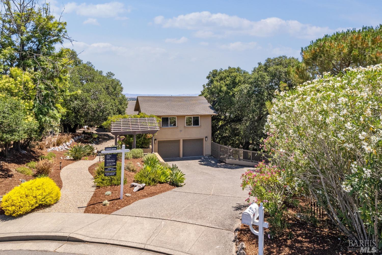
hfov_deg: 78.6
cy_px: 128
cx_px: 191
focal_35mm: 22
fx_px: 233
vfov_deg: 57.2
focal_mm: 8.38
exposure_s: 1/200
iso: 100
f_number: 2.8
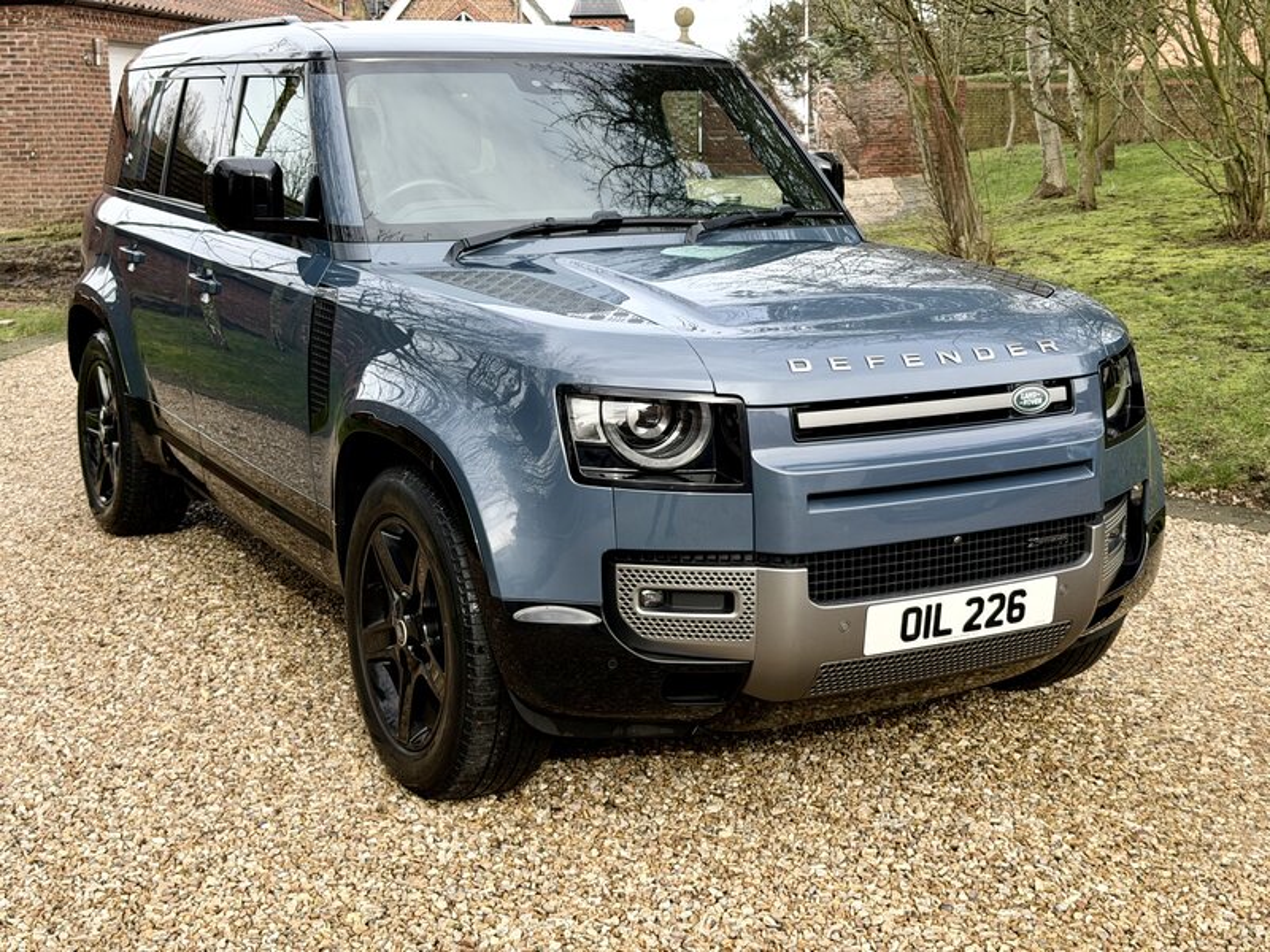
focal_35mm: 48
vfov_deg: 30.3
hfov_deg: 39.7
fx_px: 1761
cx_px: 635
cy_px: 476
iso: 80
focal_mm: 6.76
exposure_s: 1/895
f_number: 1.78
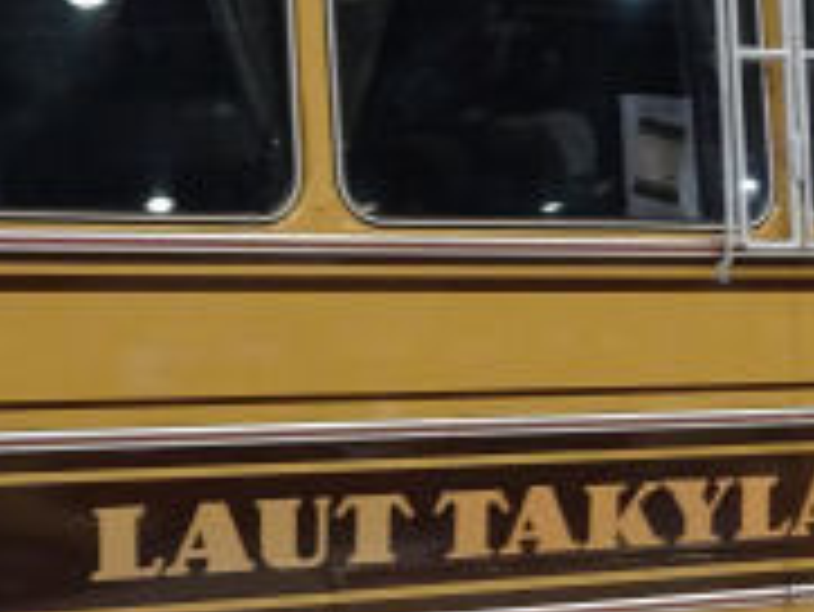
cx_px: 423
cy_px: 302
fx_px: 2494
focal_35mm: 106
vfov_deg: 14.0
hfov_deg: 18.5
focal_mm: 4.1
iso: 400
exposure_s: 1/30
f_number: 3.5
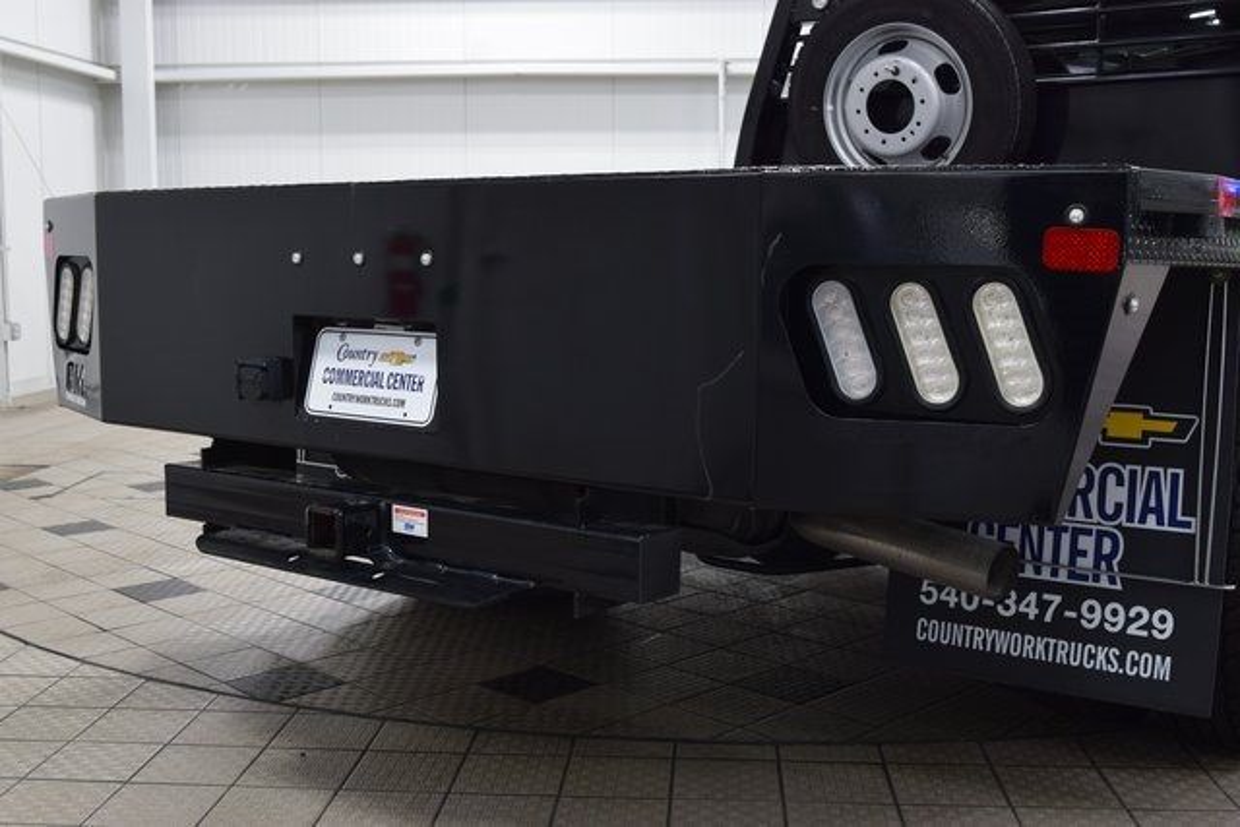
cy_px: 414
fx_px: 1447
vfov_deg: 31.9
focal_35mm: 42
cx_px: 620
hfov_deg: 46.4
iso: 500
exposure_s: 1/15
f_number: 6.3
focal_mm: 28
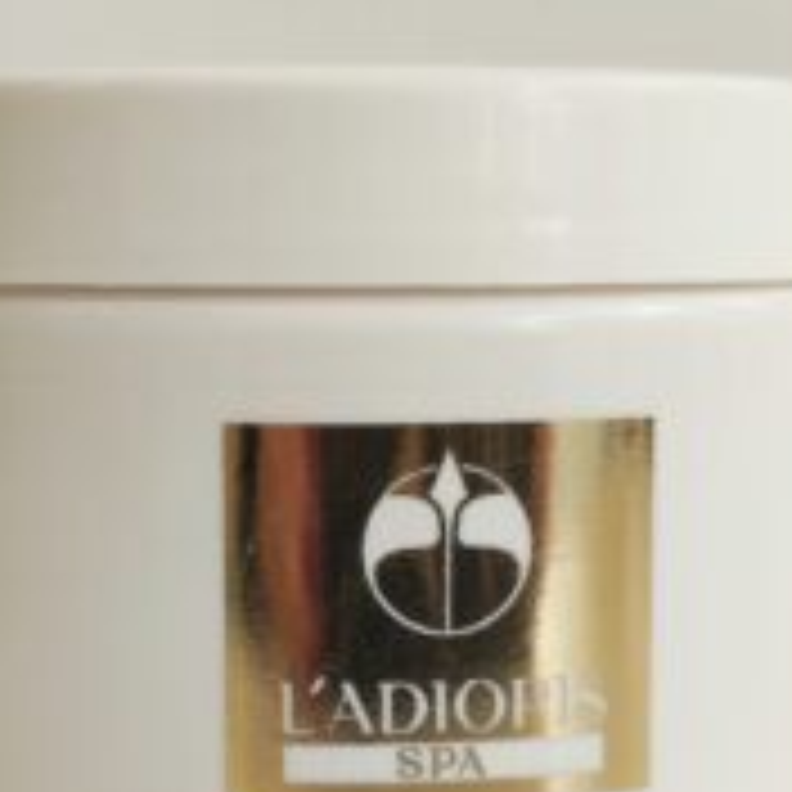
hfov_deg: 31.6
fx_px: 1398
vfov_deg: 31.2
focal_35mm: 54
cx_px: 387
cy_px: 576
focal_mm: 4.7
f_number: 1.79
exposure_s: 1/100
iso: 185
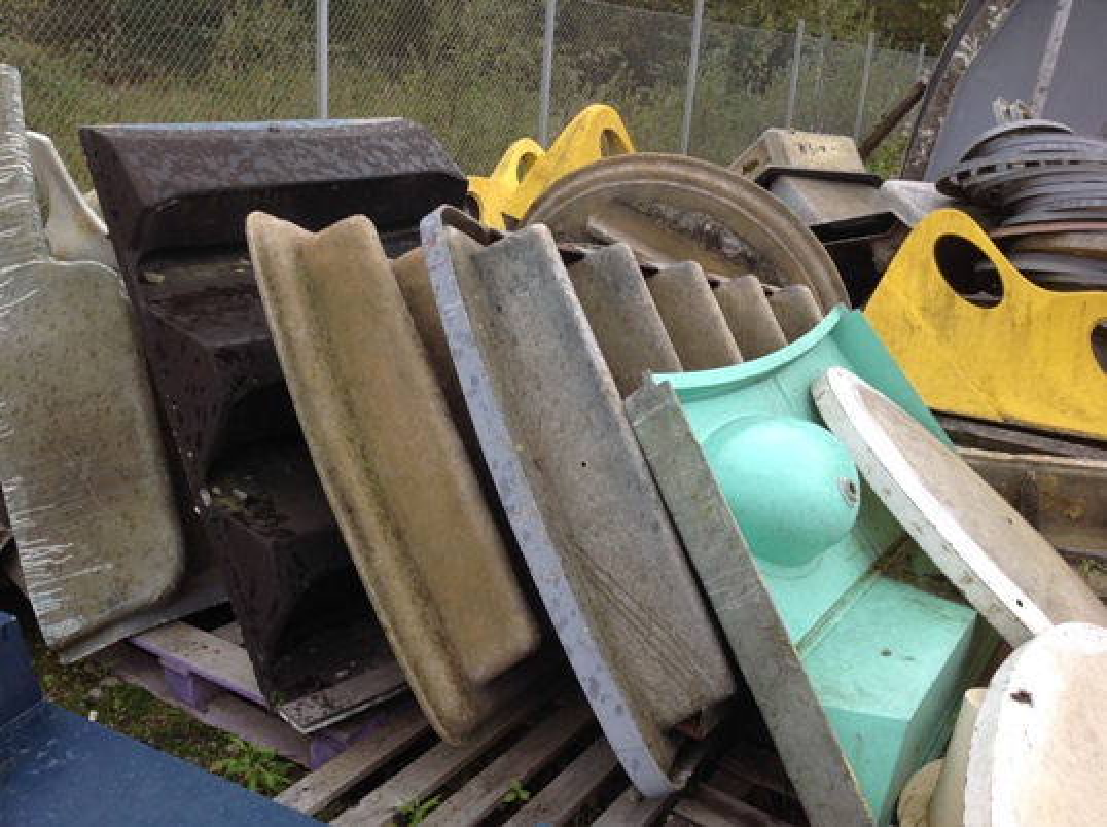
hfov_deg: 52.7
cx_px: 554
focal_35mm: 35
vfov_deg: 40.6
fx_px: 1118
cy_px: 414
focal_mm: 4.28
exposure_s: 1/369
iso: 50
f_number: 2.4
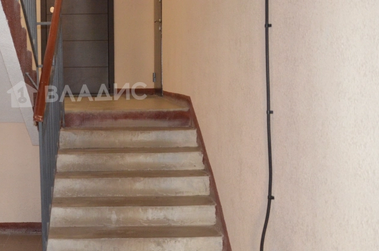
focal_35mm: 54
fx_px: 568
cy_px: 91
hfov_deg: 35.7
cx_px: 77
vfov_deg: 24.9
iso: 1600
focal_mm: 18
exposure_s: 1/60
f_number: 3.5
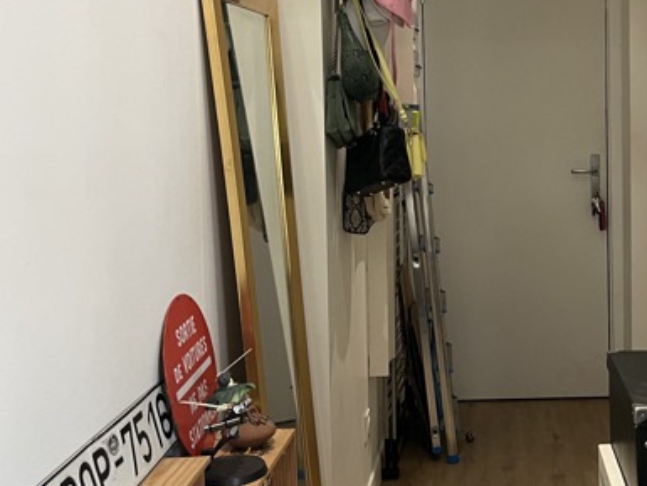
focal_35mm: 54
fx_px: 1010
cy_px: 136
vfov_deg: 26.8
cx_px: 541
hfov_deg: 34.2
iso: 125
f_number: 1.6
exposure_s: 1/60
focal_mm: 5.1
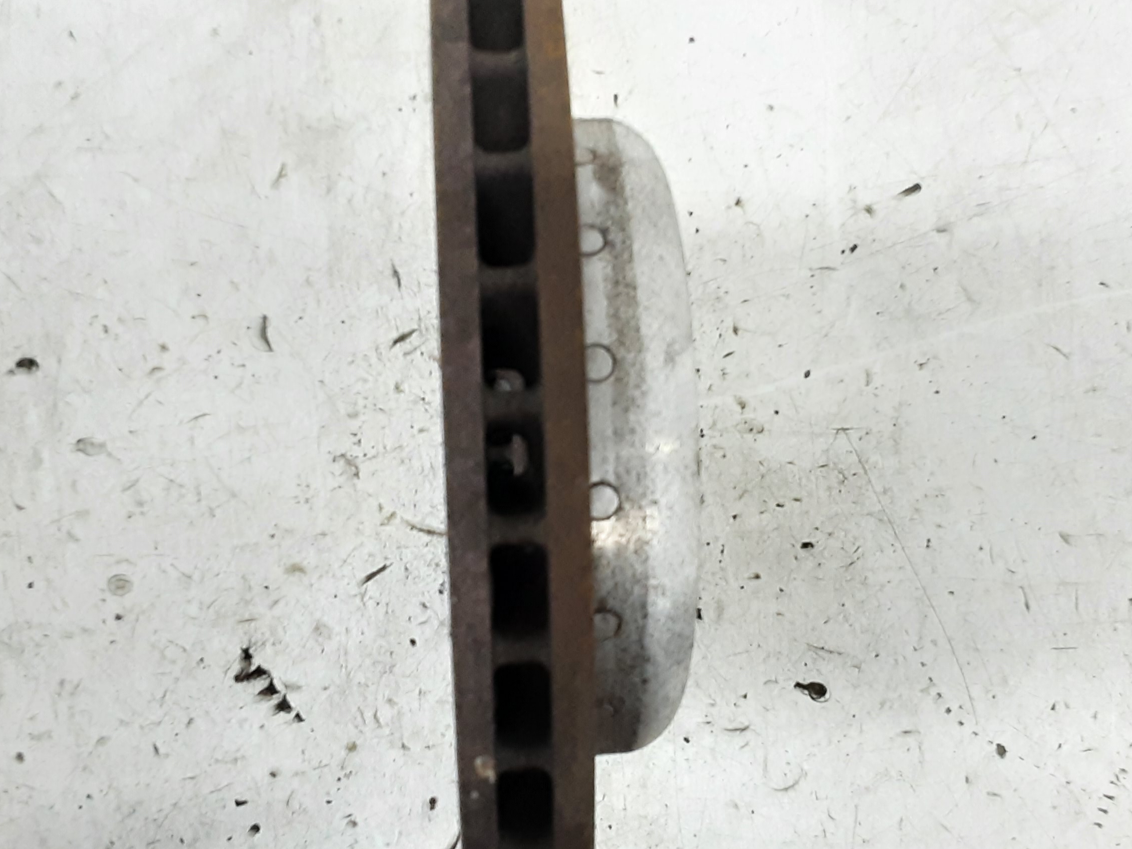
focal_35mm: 39
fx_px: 1275
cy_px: 458
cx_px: 573
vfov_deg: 36.8
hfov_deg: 47.9
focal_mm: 2.91
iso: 160
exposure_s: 1/33
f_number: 1.9
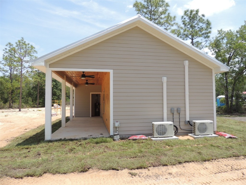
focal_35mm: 24
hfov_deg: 71.6
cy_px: 92
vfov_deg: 56.8
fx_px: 171
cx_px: 123
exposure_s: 1/1000
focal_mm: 4.3
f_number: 3
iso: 100
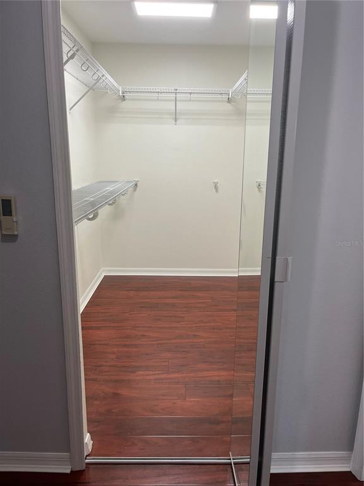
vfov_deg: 67.3
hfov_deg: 53.1
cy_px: 243
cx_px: 182
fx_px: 365
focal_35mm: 26
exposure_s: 1/120
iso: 125
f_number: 1.6
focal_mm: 5.1
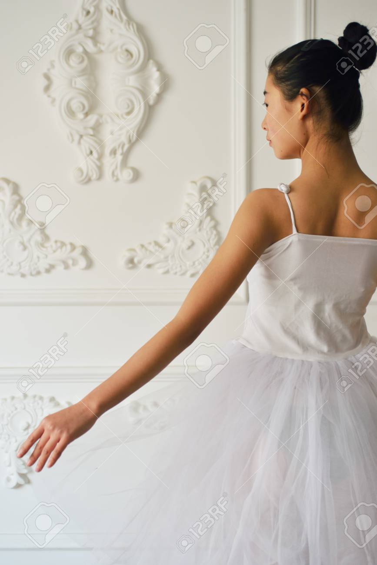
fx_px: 754
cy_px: 282
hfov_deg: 28.1
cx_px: 188
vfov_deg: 41.1
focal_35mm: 48
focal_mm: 48
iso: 200
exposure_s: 1/40
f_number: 4
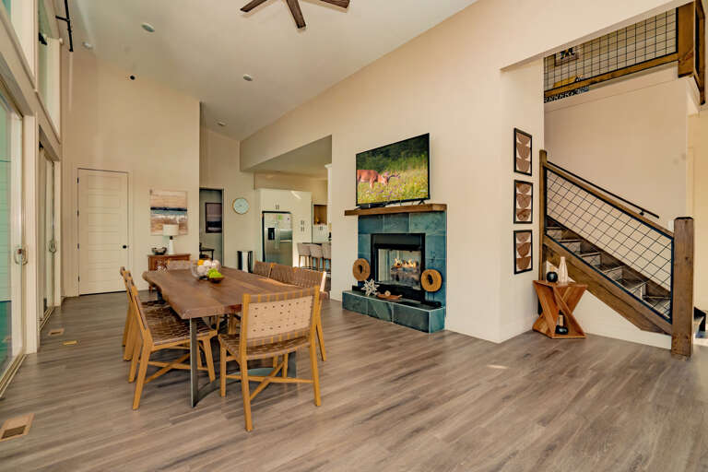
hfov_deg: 96.7
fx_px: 315
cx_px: 354
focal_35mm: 16
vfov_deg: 73.7
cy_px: 236
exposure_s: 1/160
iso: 800
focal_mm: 16
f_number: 8
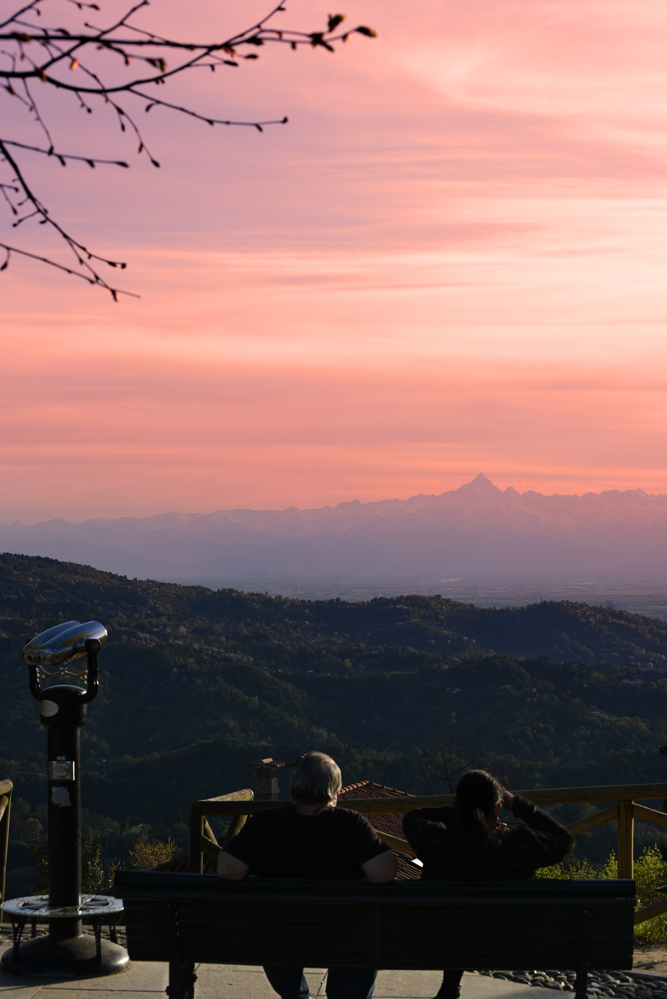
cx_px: 334
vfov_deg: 28.8
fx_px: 1944
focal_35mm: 70
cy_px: 500
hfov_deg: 19.5
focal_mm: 70
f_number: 11
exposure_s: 1/160
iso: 100
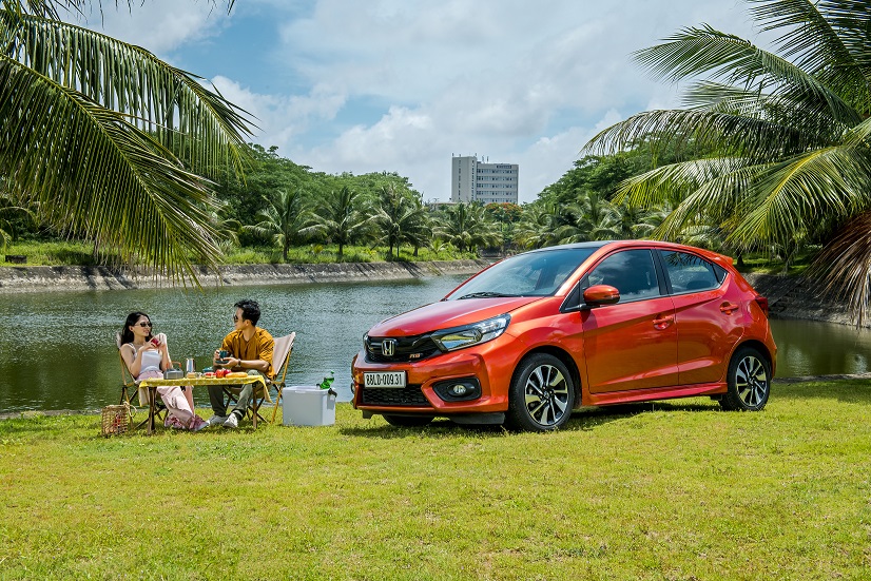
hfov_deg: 43.6
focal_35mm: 45
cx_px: 436
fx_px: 1089
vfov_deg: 29.9
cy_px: 290
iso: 200
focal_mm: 45
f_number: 14
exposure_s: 1/200
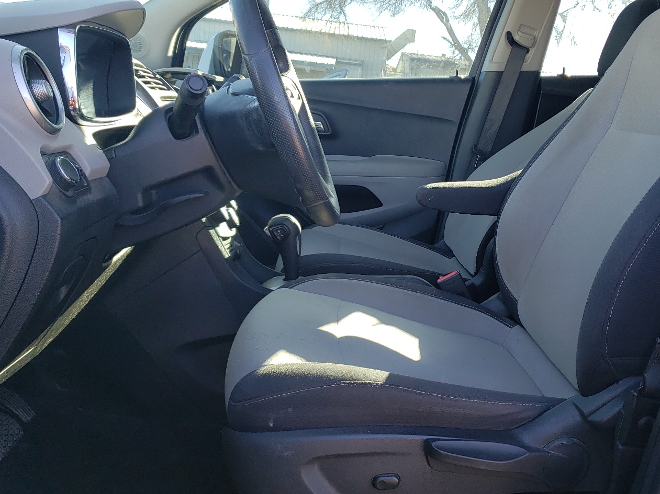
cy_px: 230
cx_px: 396
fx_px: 629
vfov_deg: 42.9
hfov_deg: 55.0
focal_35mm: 33
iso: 50
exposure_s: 1/189
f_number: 1.5
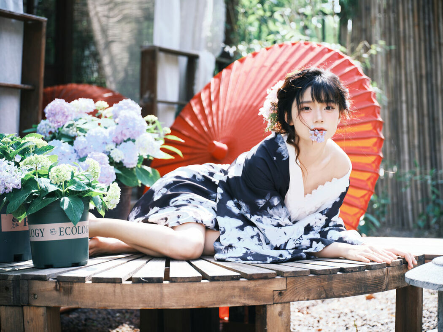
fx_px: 973
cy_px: 166
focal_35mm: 76
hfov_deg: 25.7
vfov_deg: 19.4
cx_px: 222
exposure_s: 1/200
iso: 200
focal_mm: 96
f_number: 4
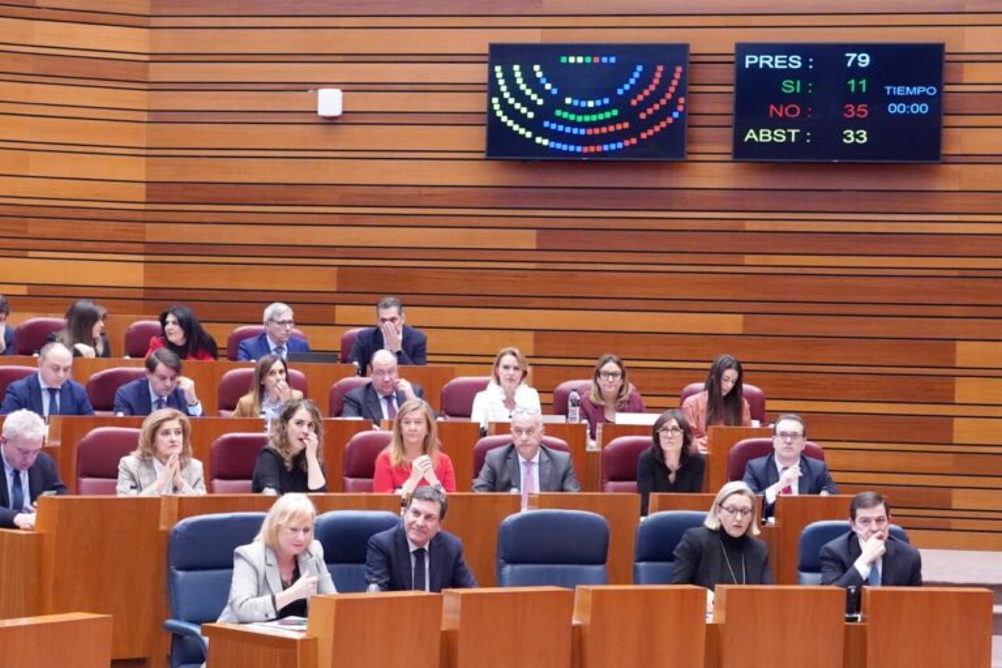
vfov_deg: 16.3
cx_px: 501
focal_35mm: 84
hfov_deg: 24.2
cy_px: 334
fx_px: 2338
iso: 8000
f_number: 5
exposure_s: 1/250
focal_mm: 56
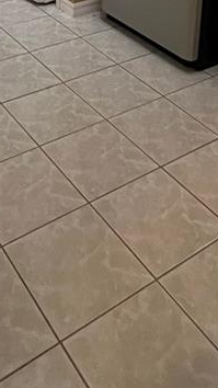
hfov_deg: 24.7
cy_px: -96
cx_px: 57
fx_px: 494
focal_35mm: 48
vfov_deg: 33.4
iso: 1000
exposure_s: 1/60
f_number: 1.8
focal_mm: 1.57
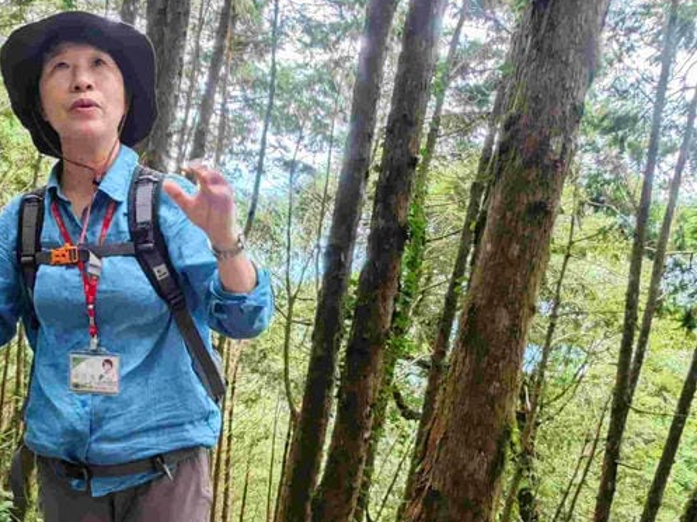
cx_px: 292
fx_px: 583
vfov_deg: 47.1
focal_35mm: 29
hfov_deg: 61.3
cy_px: 365
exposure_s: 1/60
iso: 200
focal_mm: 2.03
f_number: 1.8
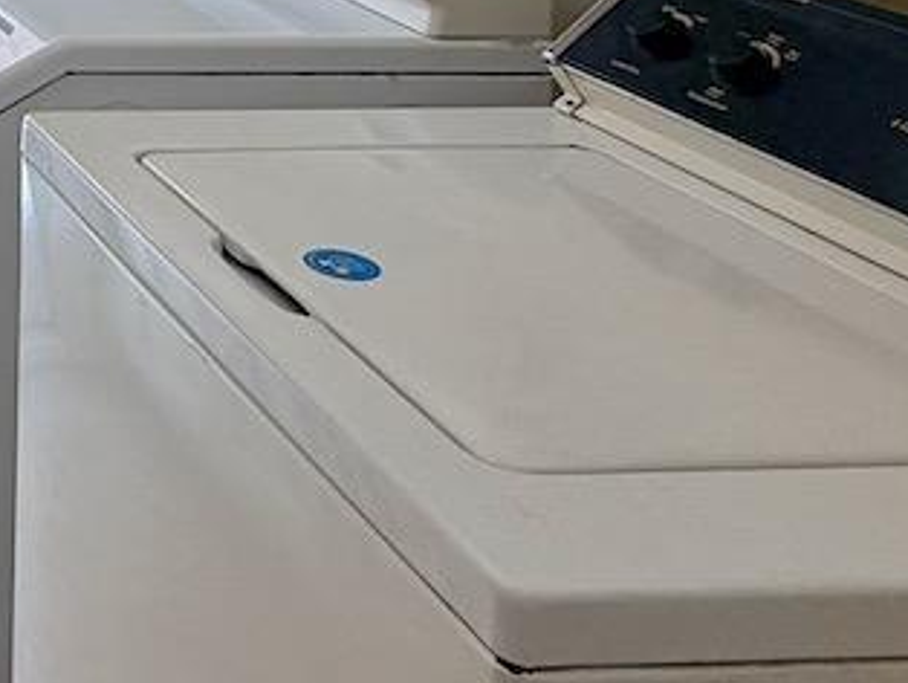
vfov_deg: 21.4
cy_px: -359
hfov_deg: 26.2
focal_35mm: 57
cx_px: -402
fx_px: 1496
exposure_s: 1/120
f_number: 2.2
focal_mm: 2.22
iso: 100
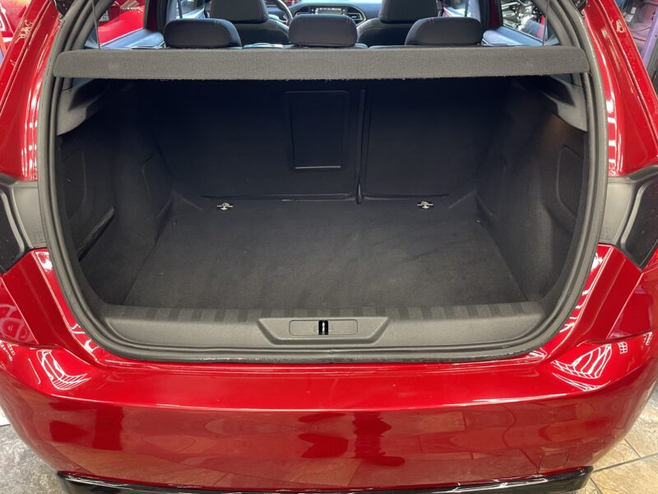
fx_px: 494
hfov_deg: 67.3
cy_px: 247
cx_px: 329
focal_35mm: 26
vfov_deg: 53.1
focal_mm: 4.2
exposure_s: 1/50
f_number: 1.6
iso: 250
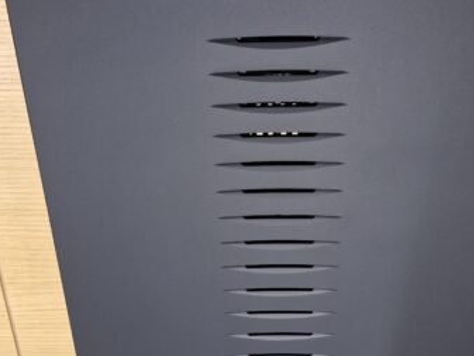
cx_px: 269
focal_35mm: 35
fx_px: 479
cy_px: 172
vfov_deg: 40.7
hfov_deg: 52.5
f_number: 1.8
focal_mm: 5.54
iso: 50
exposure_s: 1/100
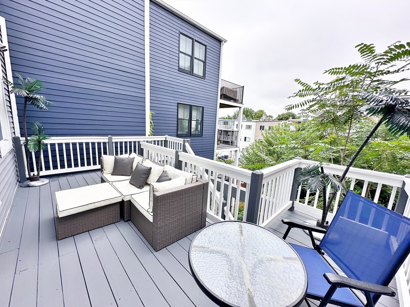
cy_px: 154
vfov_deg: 85.7
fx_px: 166
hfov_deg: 102.1
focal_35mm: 14
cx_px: 205
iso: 40
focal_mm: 2.22
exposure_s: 1/164
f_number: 2.2
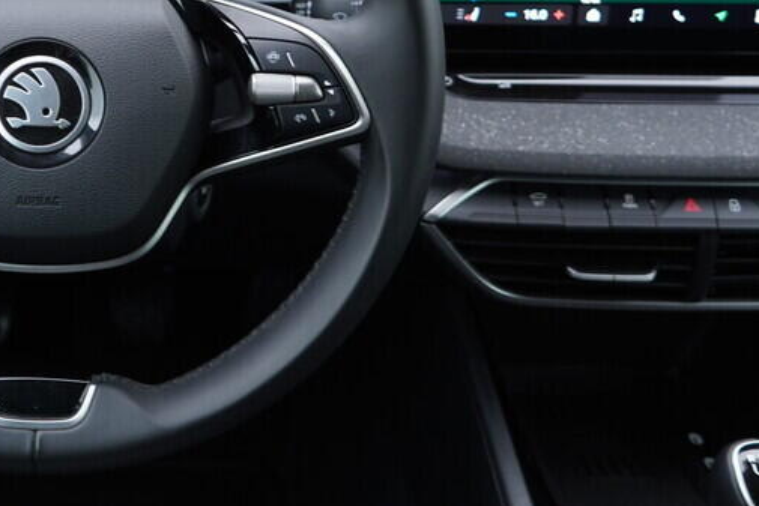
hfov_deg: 26.8
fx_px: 1539
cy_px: 115
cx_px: 80
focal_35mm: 73
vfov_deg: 18.5
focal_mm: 24
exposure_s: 1/40
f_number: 2.8
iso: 250
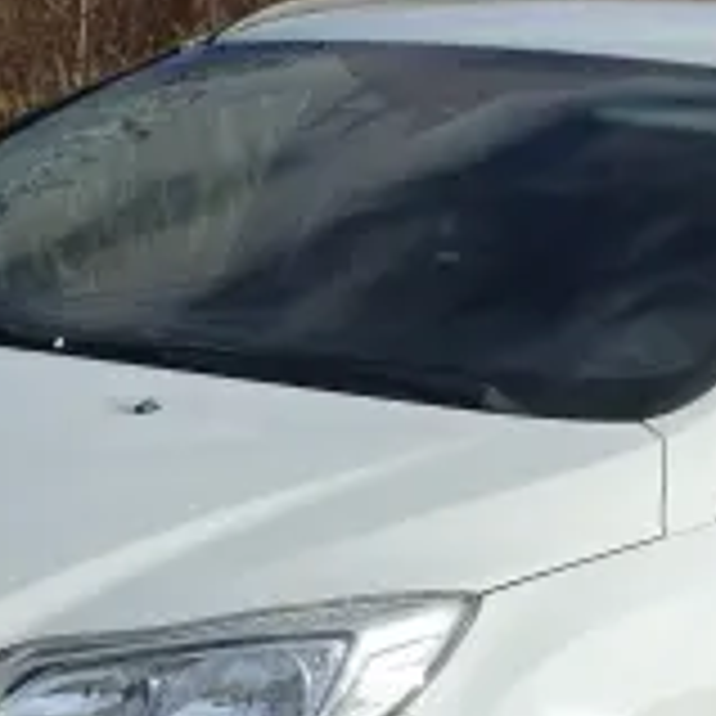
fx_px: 3674
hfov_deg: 11.1
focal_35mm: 157
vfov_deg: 11.1
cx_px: 387
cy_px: 648
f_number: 2
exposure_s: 1/2455
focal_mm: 8.72
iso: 50
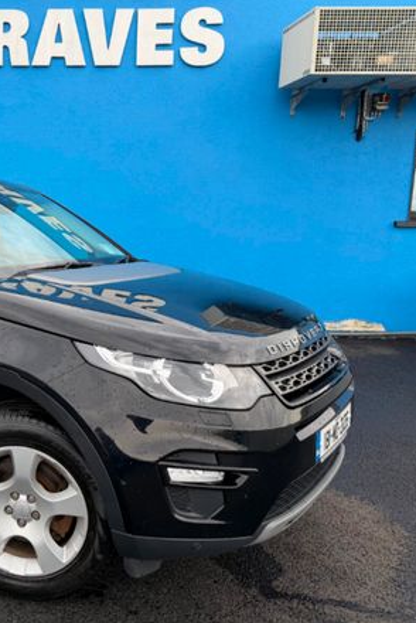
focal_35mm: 34
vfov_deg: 55.8
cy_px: 309
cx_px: 13
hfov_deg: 35.7
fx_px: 588
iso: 80
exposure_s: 1/393
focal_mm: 6.76
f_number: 1.78
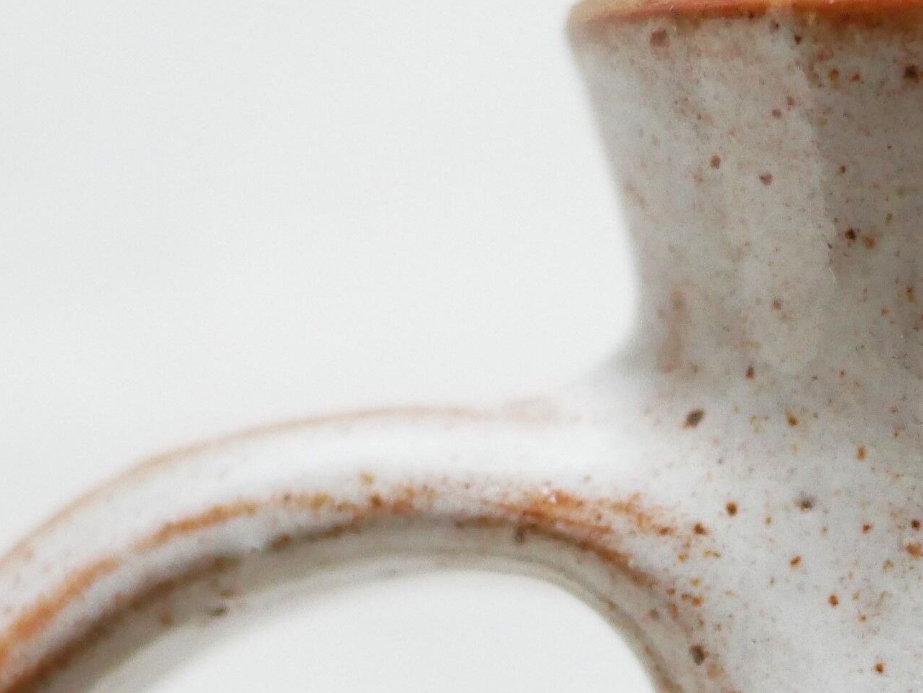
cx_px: 772
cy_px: 536
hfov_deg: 13.7
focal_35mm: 143
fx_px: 3814
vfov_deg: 10.4
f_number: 1.7
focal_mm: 20
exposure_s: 1/60
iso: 1250
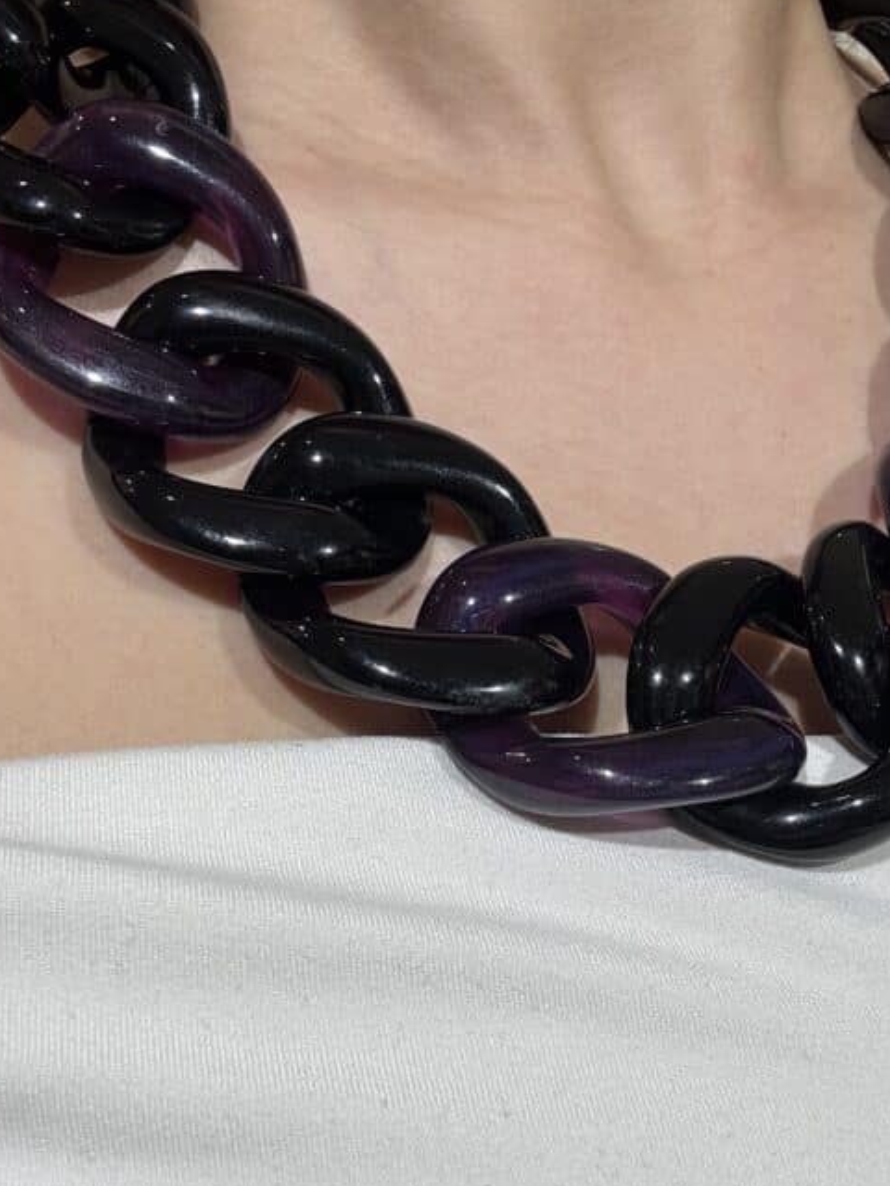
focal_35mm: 48
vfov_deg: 39.5
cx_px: 569
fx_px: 1645
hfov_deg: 30.1
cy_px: 693
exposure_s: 1/100
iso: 32
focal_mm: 2.69
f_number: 1.9
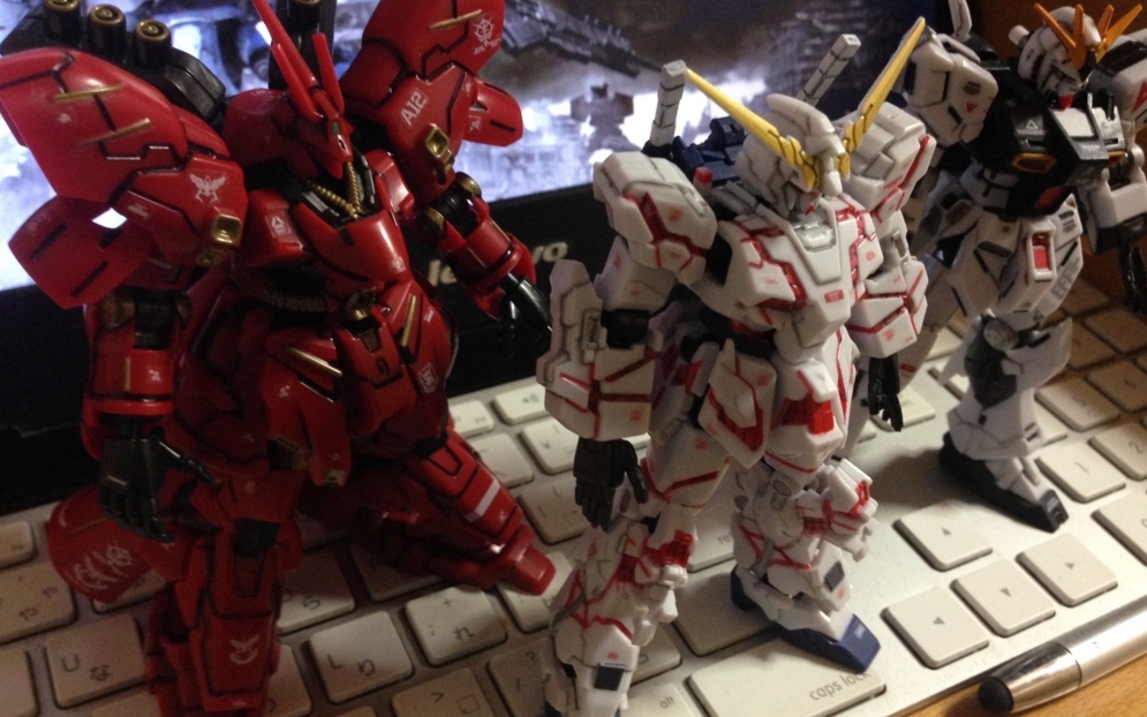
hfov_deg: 54.0
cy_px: 376
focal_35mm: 36
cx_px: 578
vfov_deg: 35.3
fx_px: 1125
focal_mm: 4.12
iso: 250
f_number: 2.4
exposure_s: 1/20
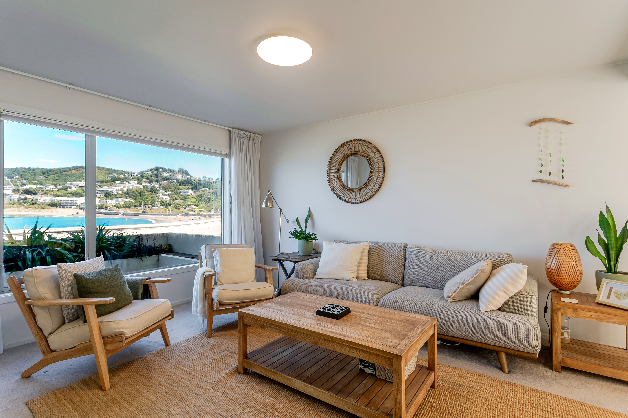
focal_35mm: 17
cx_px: 314
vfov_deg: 70.4
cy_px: 209
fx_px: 296
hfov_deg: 93.3
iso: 800
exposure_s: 1/100
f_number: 8
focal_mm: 17
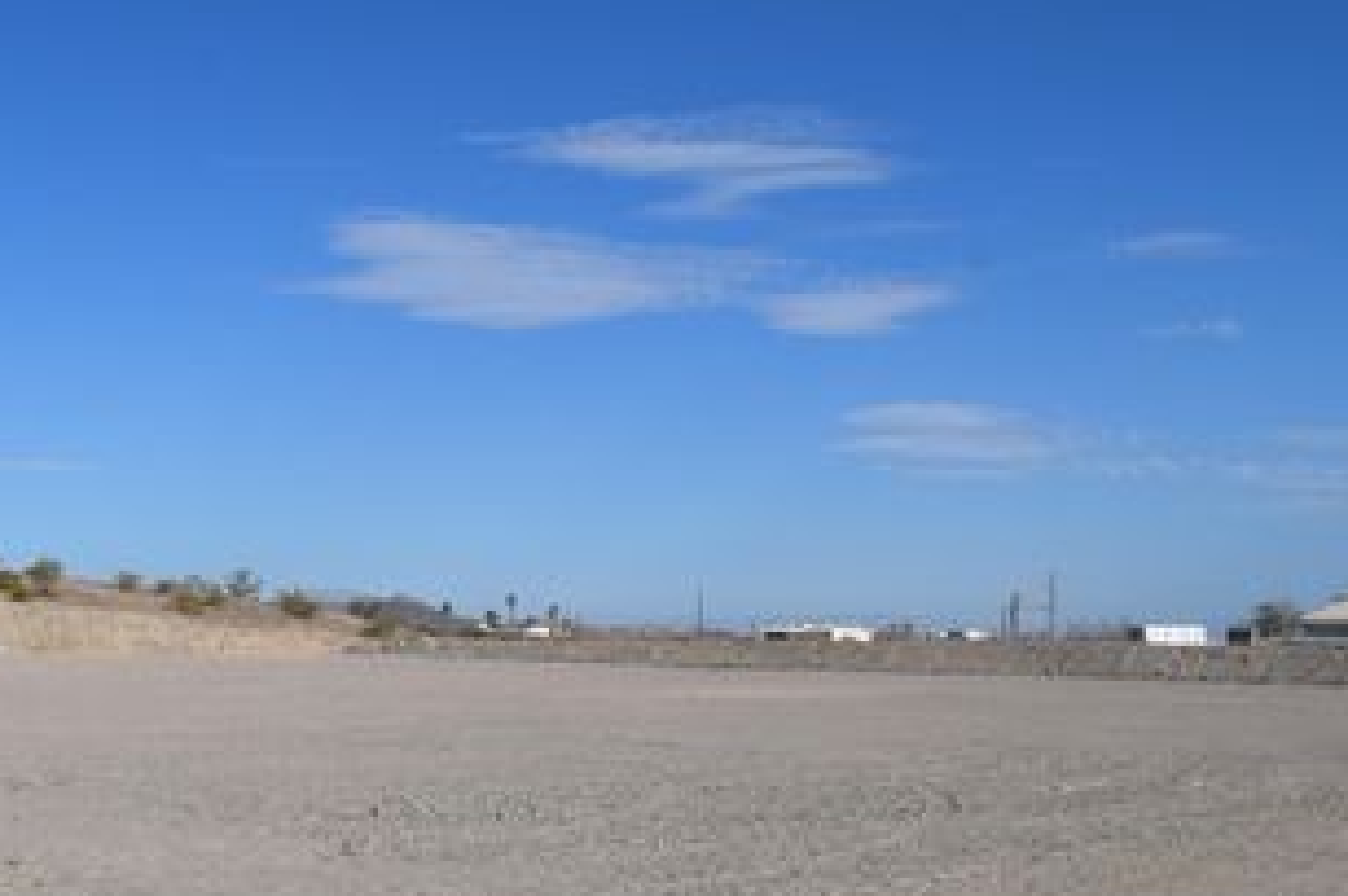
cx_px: 443
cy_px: 639
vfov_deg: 30.1
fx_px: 1646
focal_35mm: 44
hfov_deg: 43.9
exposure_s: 1/500
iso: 200
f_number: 11
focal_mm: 18
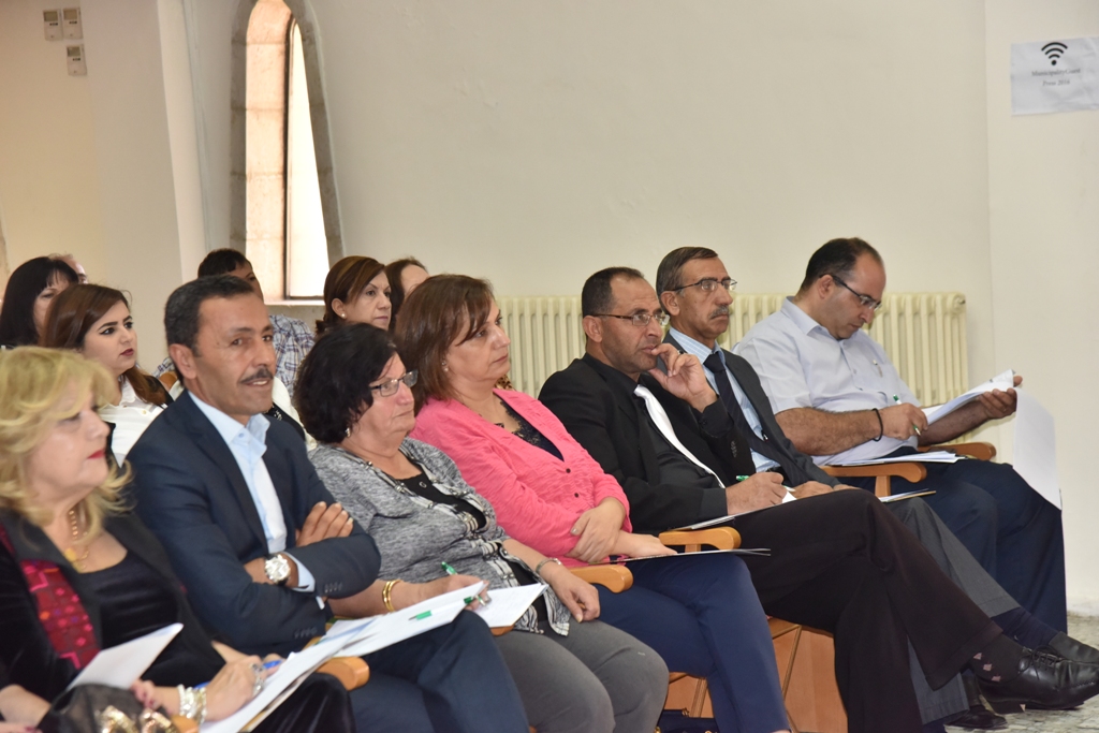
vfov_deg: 14.0
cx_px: 550
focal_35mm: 98
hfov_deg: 20.8
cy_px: 366
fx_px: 2992
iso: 2000
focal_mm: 98
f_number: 6.3
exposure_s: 1/160
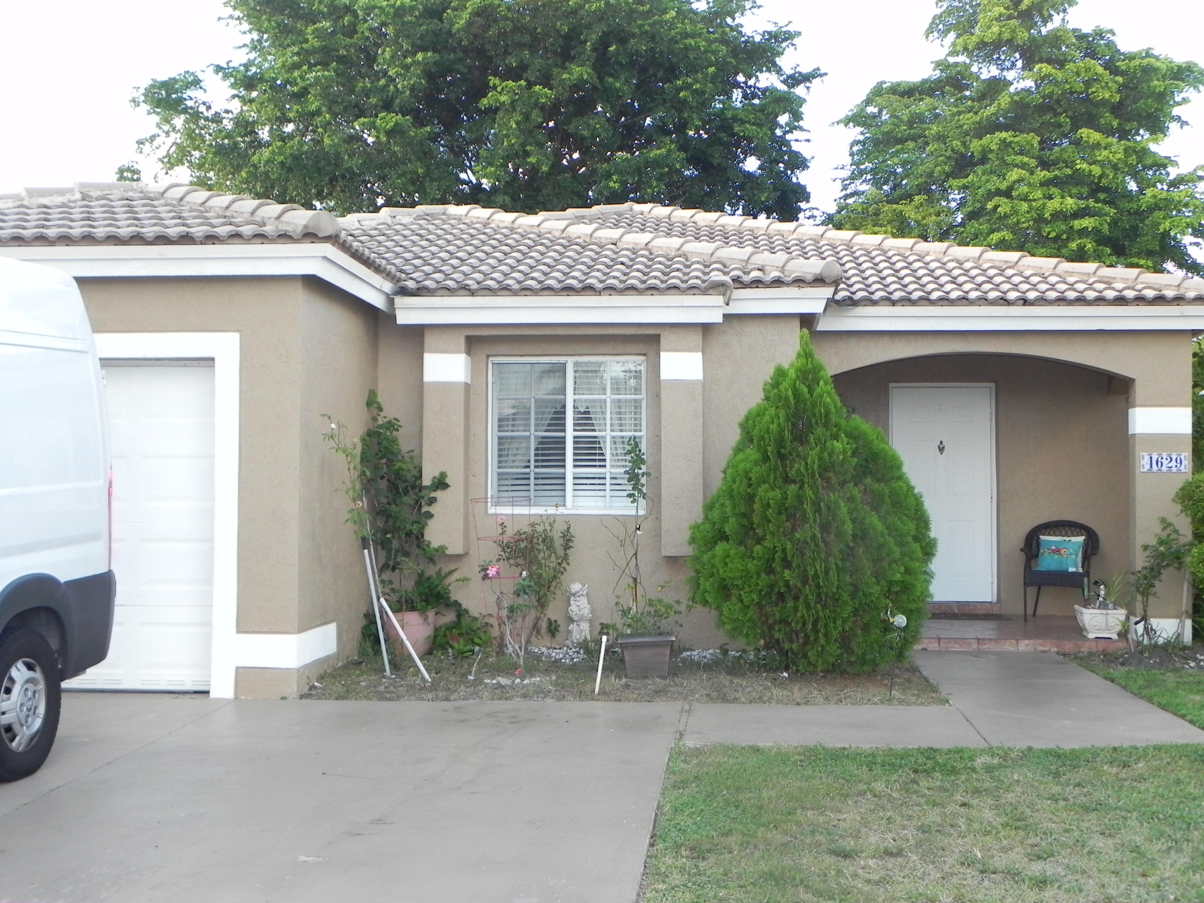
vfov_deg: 35.1
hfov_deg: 45.8
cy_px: 452
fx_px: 1426
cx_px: 602
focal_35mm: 41
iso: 224
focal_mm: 7.3
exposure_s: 1/137
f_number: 3.5
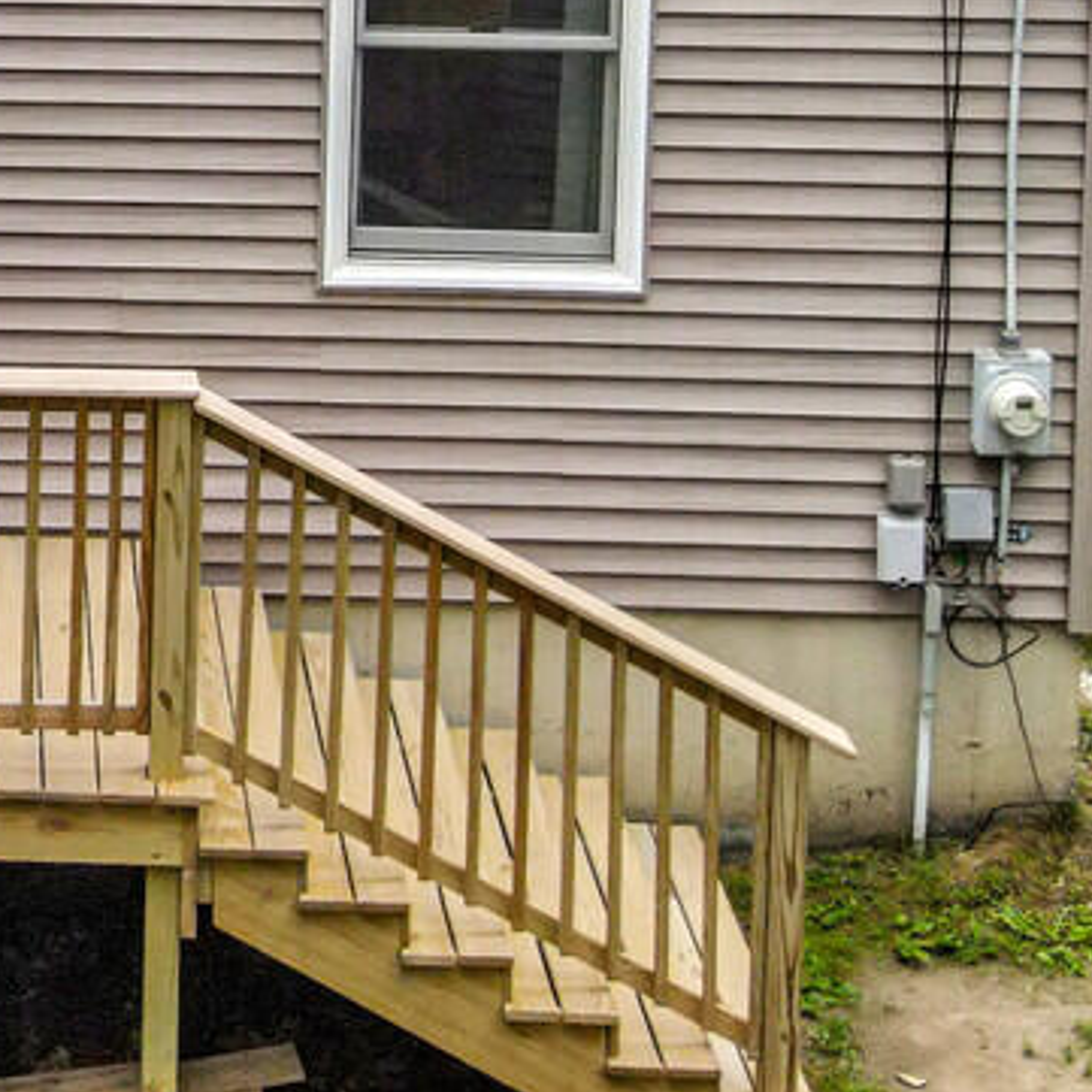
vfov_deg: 17.6
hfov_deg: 16.0
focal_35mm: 94
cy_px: -209
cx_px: -817
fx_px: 3355
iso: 200
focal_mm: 4.5
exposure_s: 1/160
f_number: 2.8
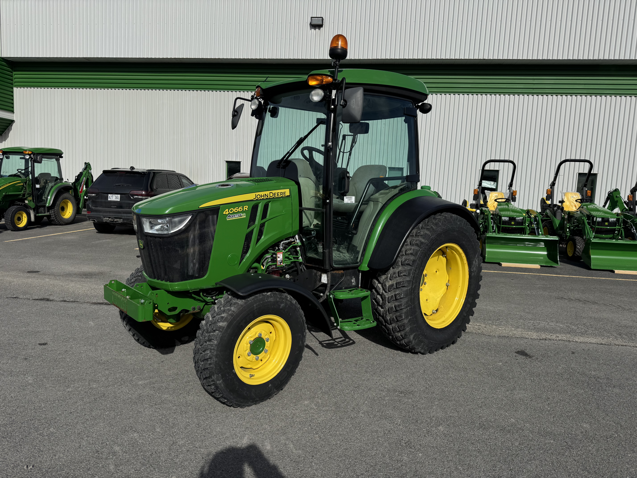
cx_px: 318
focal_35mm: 24
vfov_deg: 56.8
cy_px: 239
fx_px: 442
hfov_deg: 71.6
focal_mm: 6.76
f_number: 1.78
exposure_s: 1/9009
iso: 80
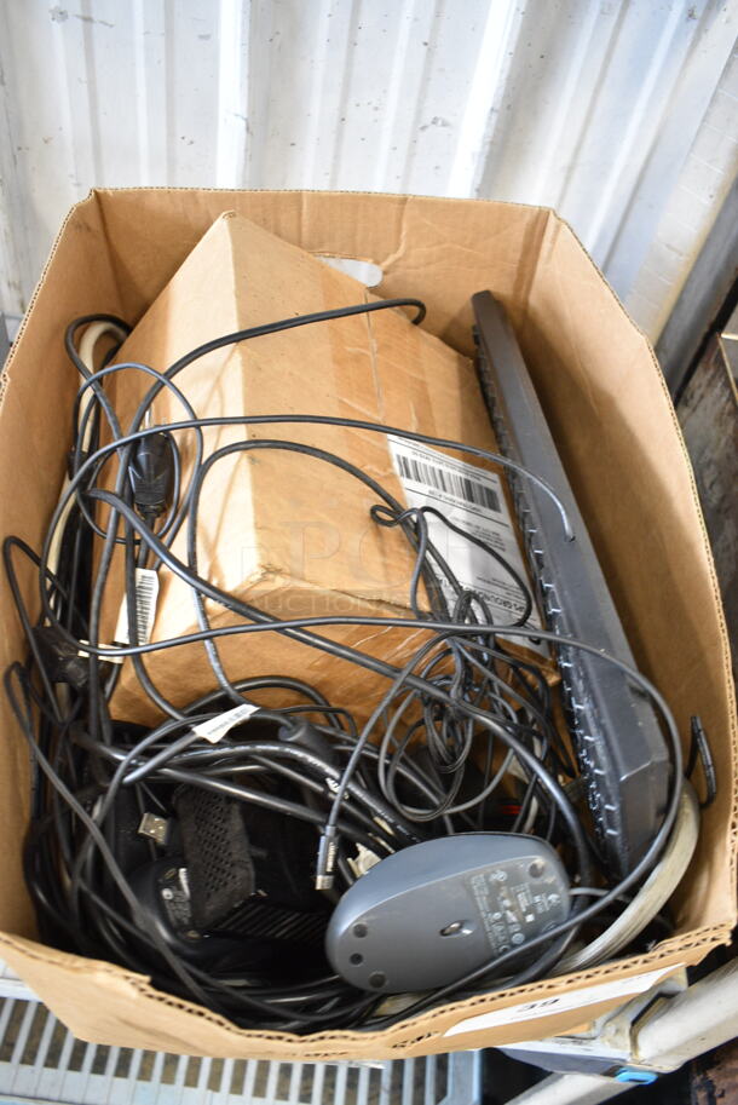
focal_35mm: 30
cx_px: 369
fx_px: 921
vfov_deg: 61.9
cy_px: 552
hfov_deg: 43.7
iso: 1000
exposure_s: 1/30
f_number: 3.5
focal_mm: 20
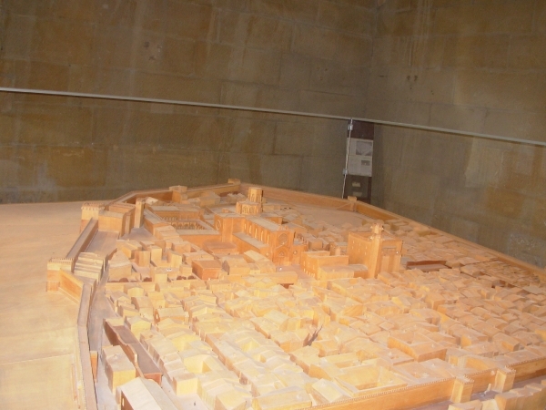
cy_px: 205
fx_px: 599
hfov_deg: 49.0
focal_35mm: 38
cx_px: 273
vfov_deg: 37.7
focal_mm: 6.3
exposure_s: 1/47.9
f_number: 2.9
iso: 75
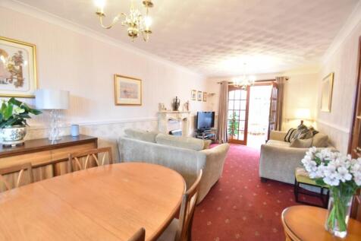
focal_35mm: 15
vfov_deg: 77.3
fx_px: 150
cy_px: 120
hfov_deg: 100.4
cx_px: 180
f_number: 4.5
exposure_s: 1/15
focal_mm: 10
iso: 400
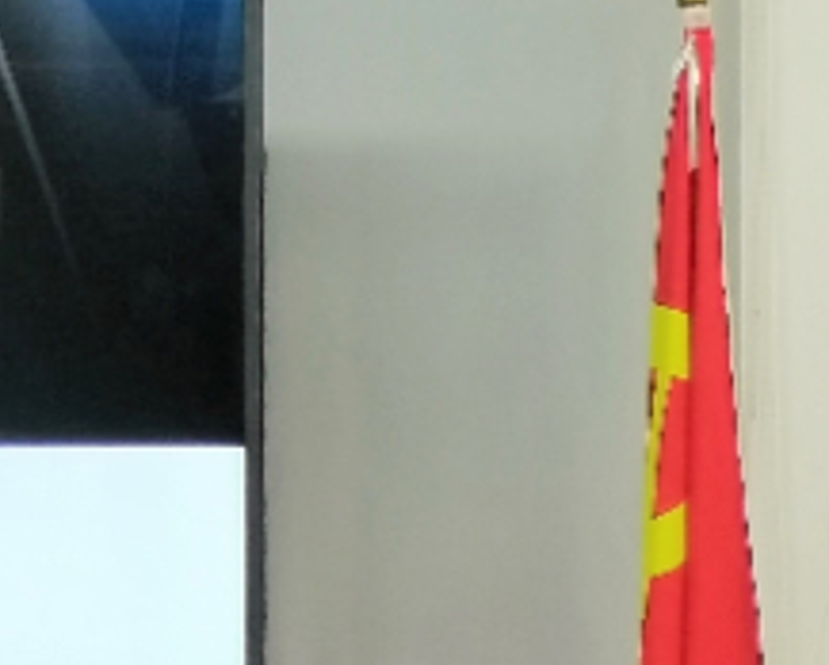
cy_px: 413
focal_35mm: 262
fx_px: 6434
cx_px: -779
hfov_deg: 7.1
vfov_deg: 5.9
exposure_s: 1/60
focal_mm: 5.58
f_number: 1.8
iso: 250
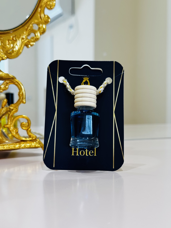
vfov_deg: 39.7
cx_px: 86
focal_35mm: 48
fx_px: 316
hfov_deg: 30.3
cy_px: 114
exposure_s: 1/100
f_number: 1.78
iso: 50
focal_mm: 6.76
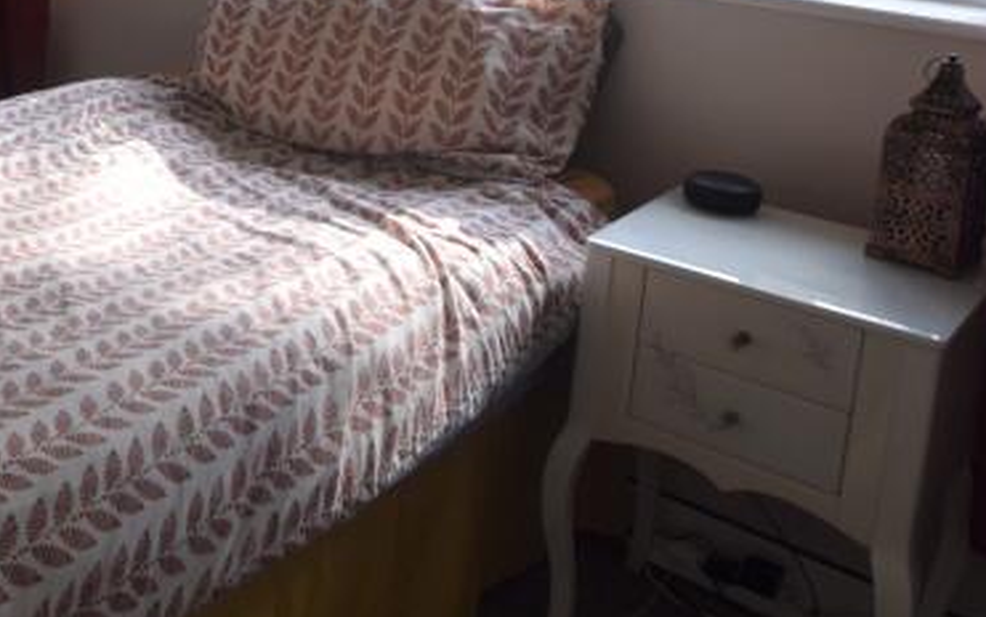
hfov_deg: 36.2
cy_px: -62
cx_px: -112
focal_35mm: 46
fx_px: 1247
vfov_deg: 25.7
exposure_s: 1/160
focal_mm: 11
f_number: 6.3
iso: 400
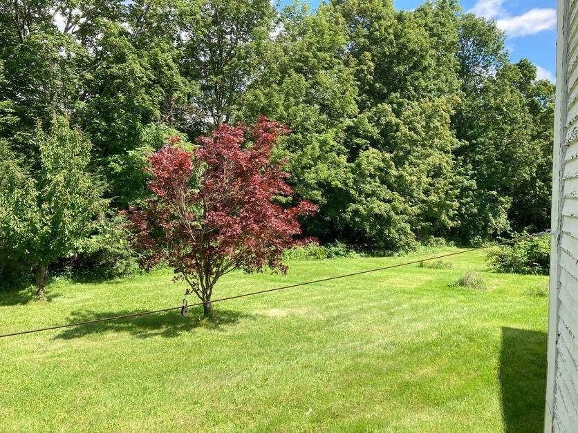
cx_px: 289
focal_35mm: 28
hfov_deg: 63.4
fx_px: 468
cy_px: 216
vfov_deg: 49.7
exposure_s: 1/750
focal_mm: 3.99
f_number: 1.8
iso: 20
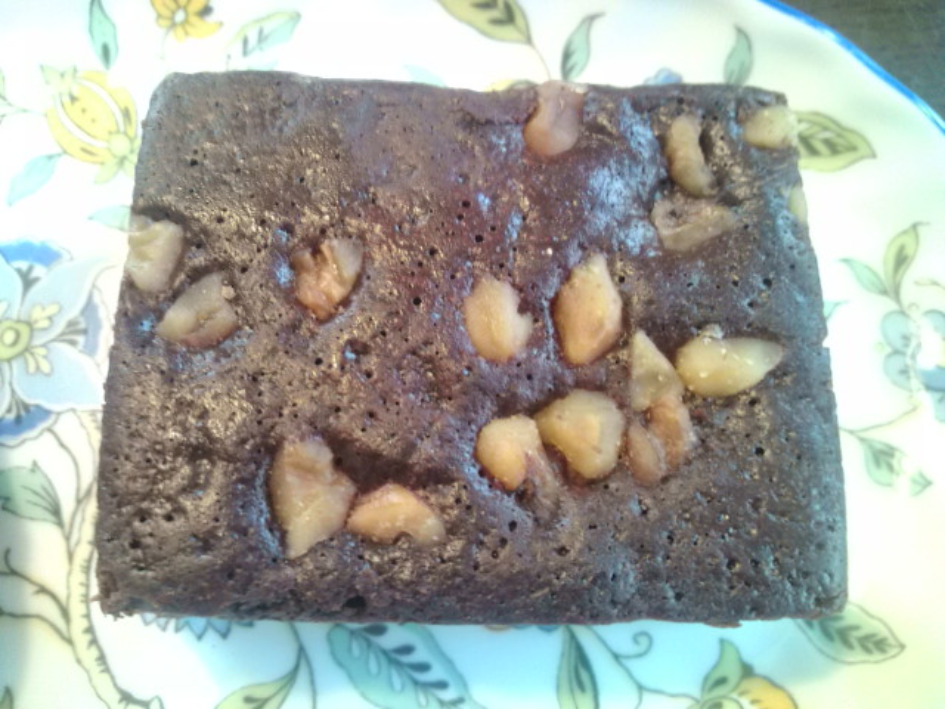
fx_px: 874
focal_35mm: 32
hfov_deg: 56.8
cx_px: 472
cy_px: 354
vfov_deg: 44.2
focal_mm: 3.3
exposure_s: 1/6.51
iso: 102
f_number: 2.8
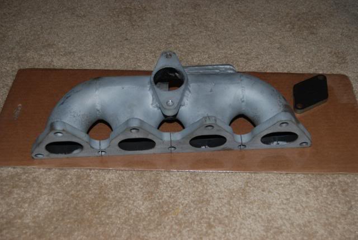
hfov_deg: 35.0
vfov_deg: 23.8
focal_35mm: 57
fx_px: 567
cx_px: 179
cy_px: 120
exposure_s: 1/60
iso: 200
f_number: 4.8
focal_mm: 38
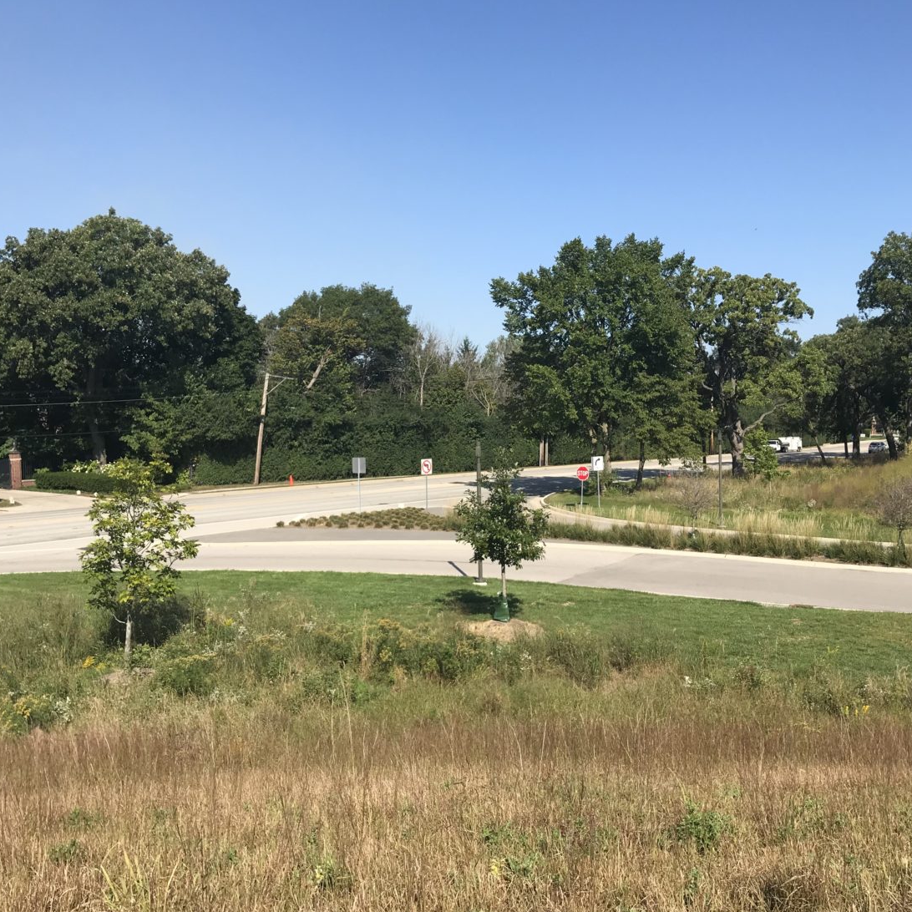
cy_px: 454
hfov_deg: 48.4
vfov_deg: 48.5
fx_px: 1013
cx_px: 469
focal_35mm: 34
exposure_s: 1/2179
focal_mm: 3.99
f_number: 1.8
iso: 20
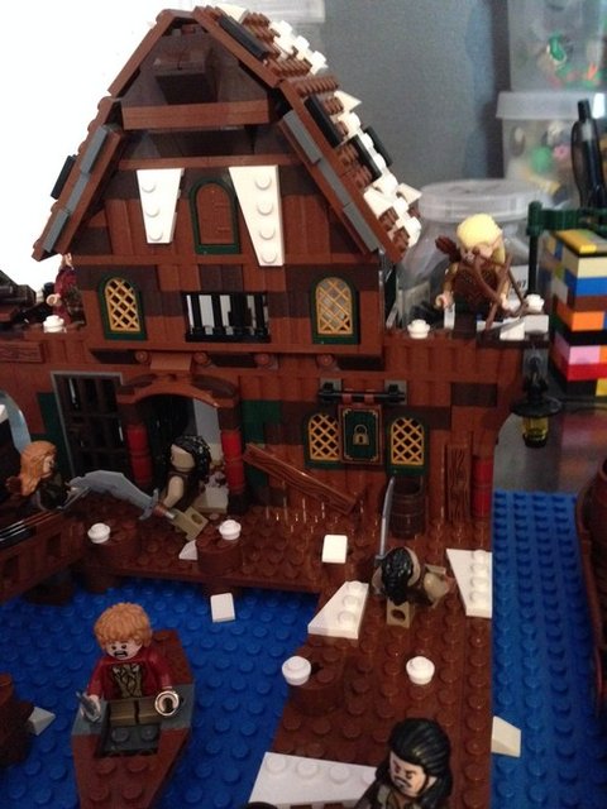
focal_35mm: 33
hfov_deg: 42.9
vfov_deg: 55.4
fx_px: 772
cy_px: 404
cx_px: 304
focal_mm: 4.12
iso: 800
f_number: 2.4
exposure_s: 1/15
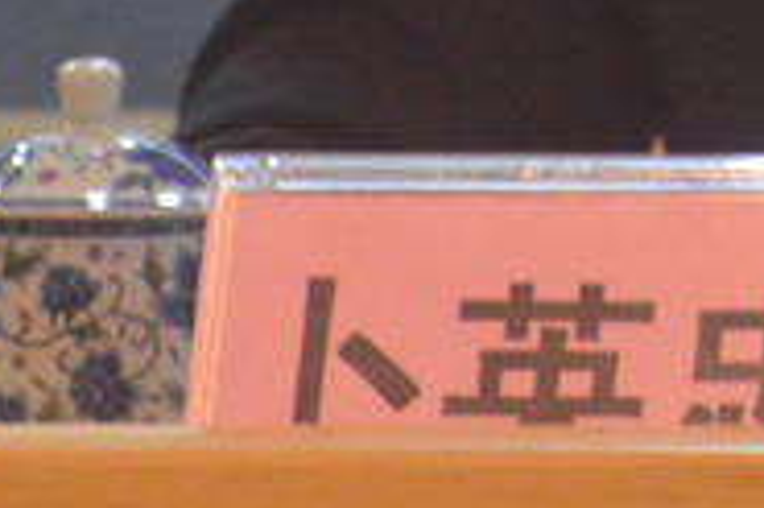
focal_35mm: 716
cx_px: 1140
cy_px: -430
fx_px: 15181
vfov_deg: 1.9
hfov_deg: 2.9
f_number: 5.6
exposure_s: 1/60
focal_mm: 98
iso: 2200
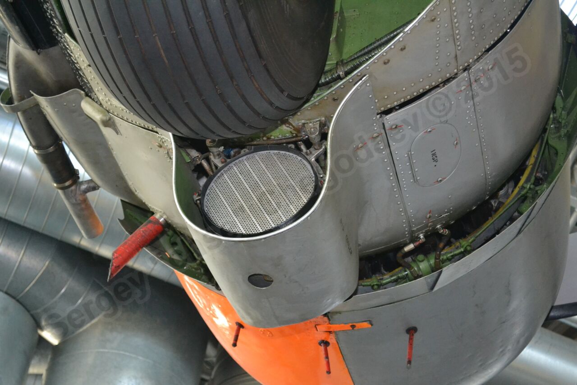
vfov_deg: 16.5
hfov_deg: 24.6
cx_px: 288
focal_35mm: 82
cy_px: 192
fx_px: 1322
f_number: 5.6
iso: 2800
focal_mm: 55
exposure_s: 1/60
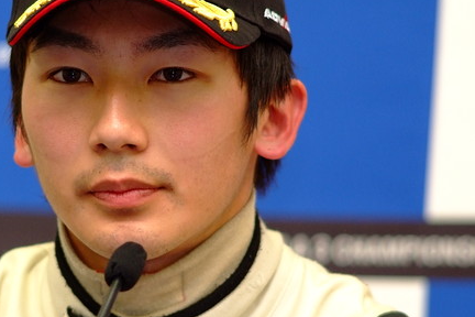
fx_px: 5937
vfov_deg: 3.1
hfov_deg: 4.6
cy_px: 152
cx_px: 135
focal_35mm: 450
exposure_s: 1/250
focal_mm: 180
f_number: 2.8
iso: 800
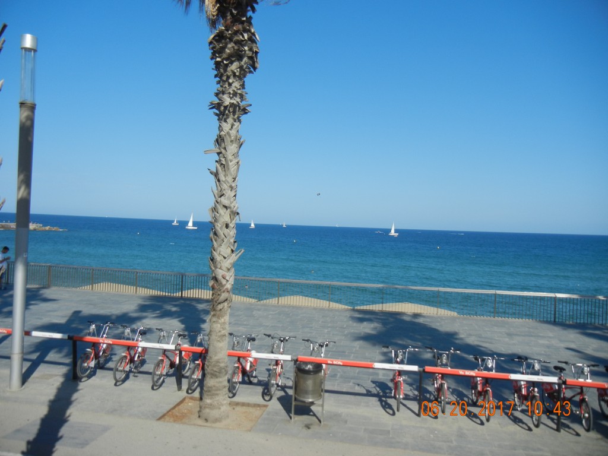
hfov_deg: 60.0
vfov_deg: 46.8
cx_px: 304
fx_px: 527
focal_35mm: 30
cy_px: 228
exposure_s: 1/510
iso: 160
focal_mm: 5.4
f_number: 7
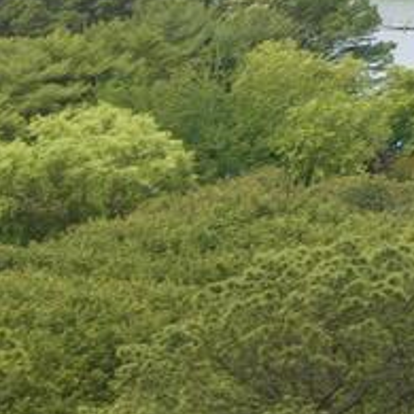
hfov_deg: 6.2
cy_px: 818
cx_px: -1329
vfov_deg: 7.5
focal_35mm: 223
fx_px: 3017
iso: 160
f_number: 2.8
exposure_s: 1/100
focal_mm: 12.29
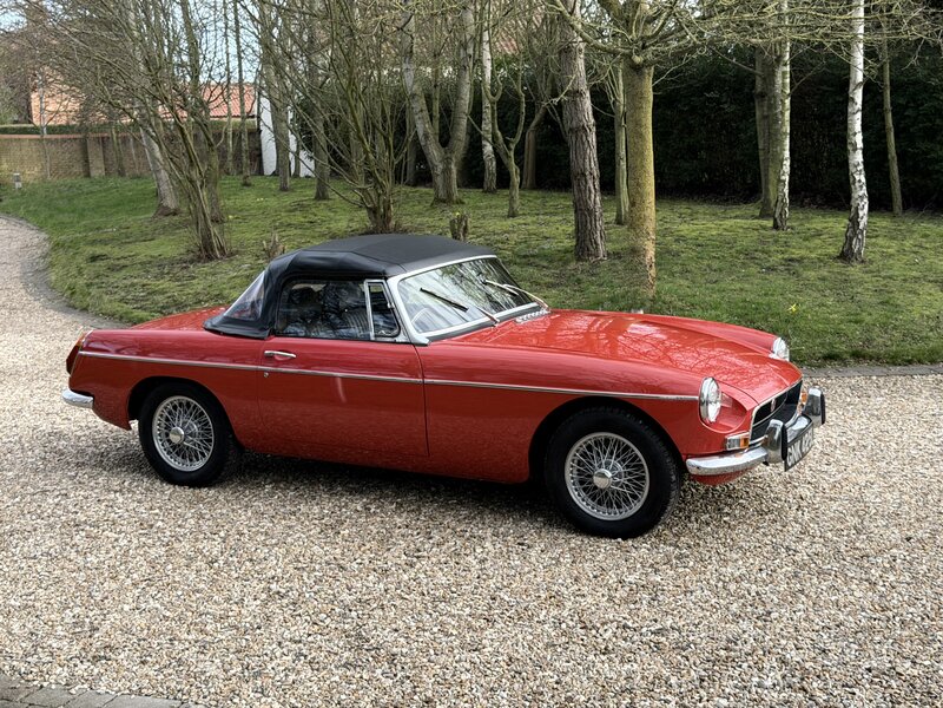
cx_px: 472
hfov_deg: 39.7
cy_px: 354
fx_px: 1308
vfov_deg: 30.3
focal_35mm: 48
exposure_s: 1/596
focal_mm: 6.76
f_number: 1.78
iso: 80
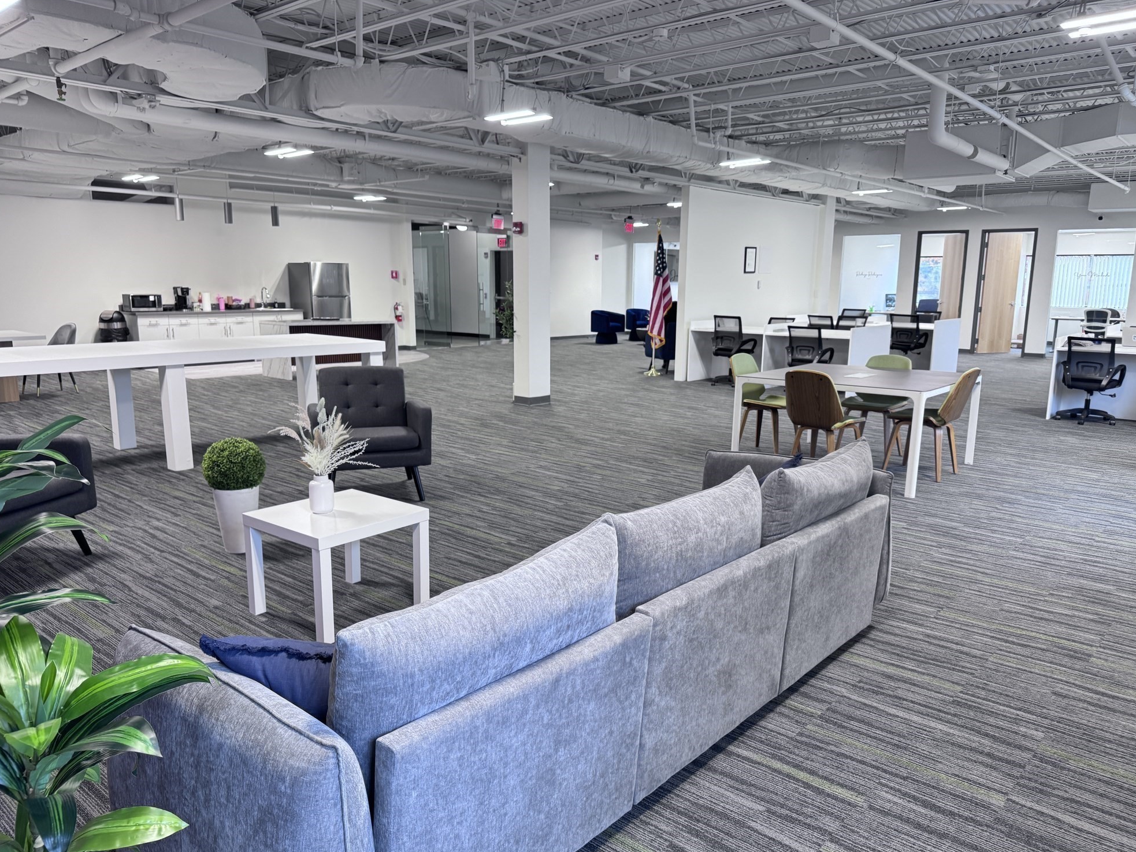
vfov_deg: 54.9
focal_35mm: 25
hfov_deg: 69.4
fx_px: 821
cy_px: 438
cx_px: 578
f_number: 1.78
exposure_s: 1/60
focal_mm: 6.76
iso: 160
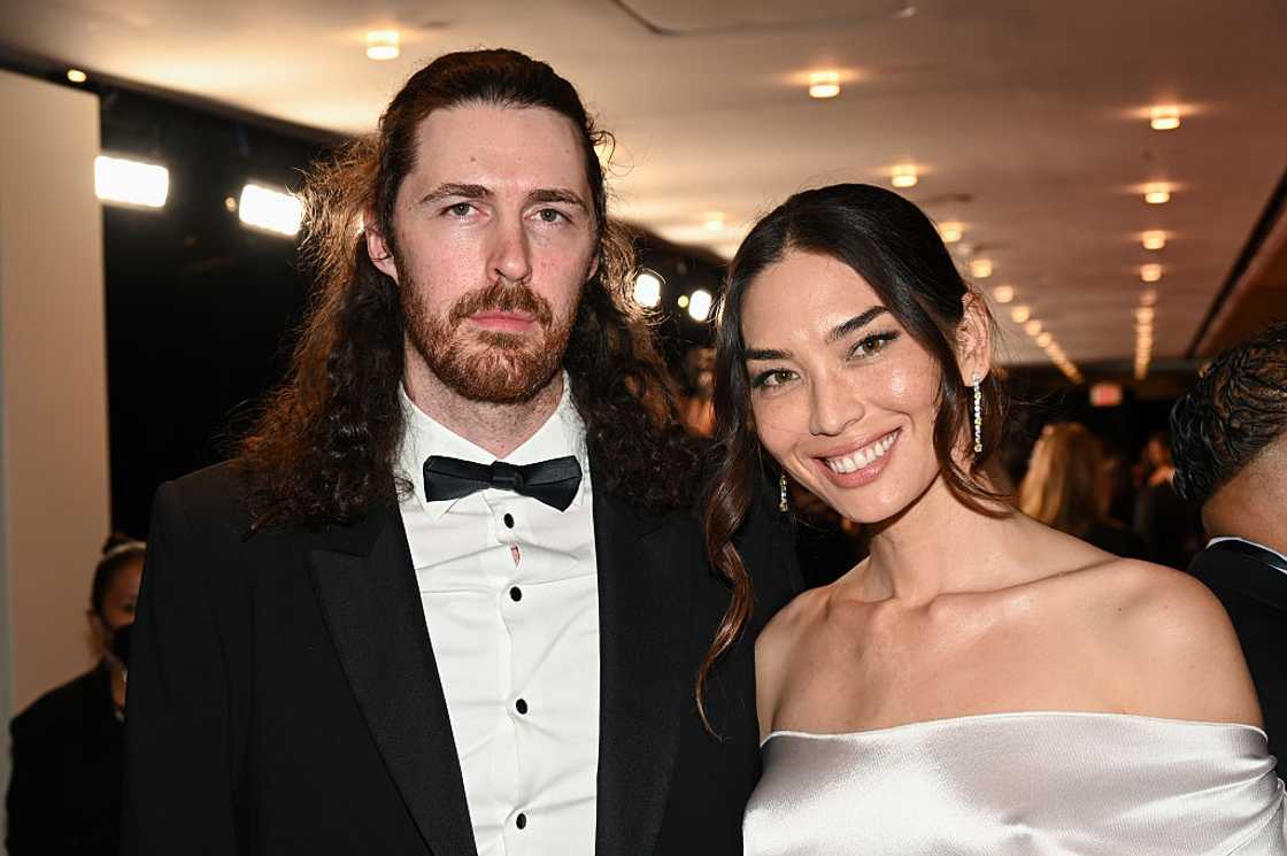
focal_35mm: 48
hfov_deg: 41.1
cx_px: 644
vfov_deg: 28.0
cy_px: 428
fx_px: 1715
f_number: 6.3
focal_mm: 48
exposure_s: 1/200
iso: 1000
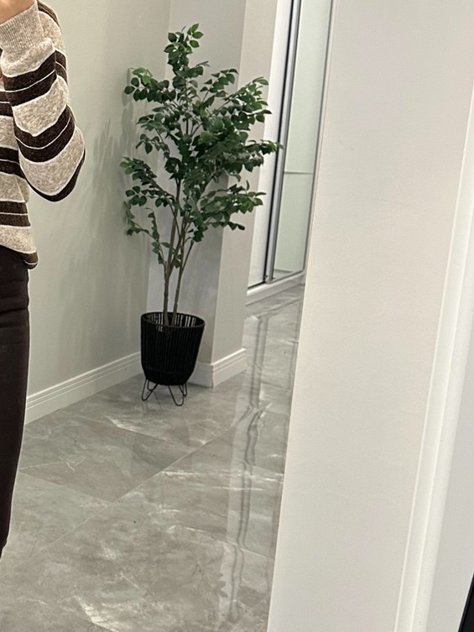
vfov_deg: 37.5
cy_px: 287
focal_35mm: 51
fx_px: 931
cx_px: 1
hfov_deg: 27.0
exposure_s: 1/50
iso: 320
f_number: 1.78
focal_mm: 6.86
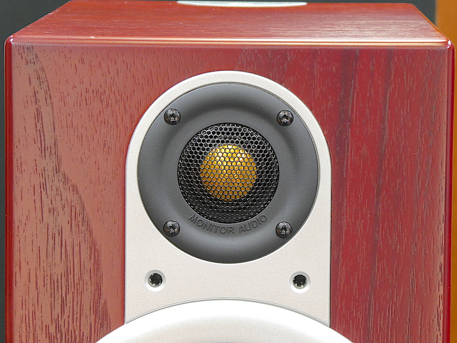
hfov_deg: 12.3
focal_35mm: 160
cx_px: 228
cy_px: 172
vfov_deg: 9.3
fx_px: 2112
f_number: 5.5
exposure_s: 1/2.5
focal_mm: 28.7
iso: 200
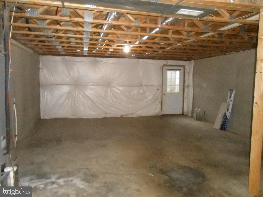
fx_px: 198
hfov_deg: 67.3
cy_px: 98
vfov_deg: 53.1
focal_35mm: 26
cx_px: 132
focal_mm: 4.6
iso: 1250
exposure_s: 1/25
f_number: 3.5
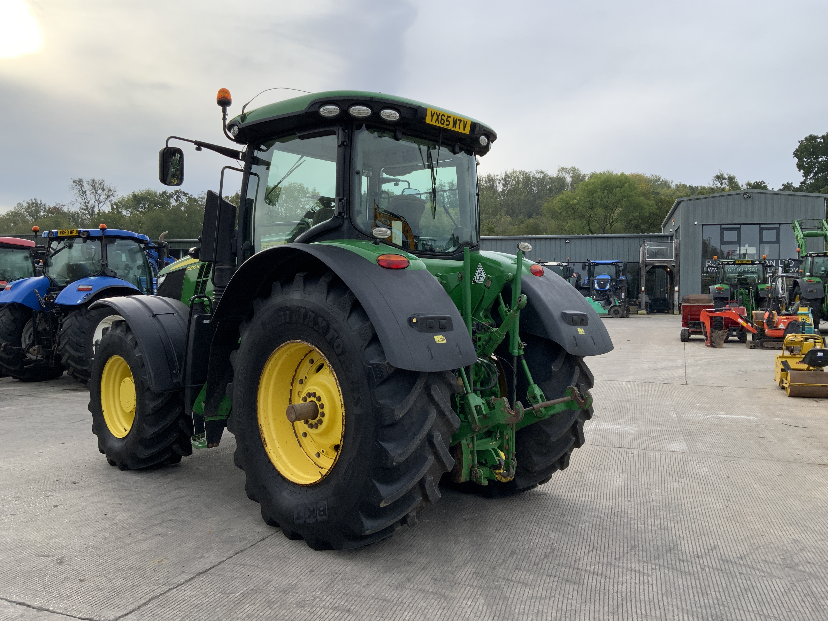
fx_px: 694
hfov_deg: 61.7
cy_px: 310
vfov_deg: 48.2
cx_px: 414
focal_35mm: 29
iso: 16
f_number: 1.8
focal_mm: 3
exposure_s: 1/781
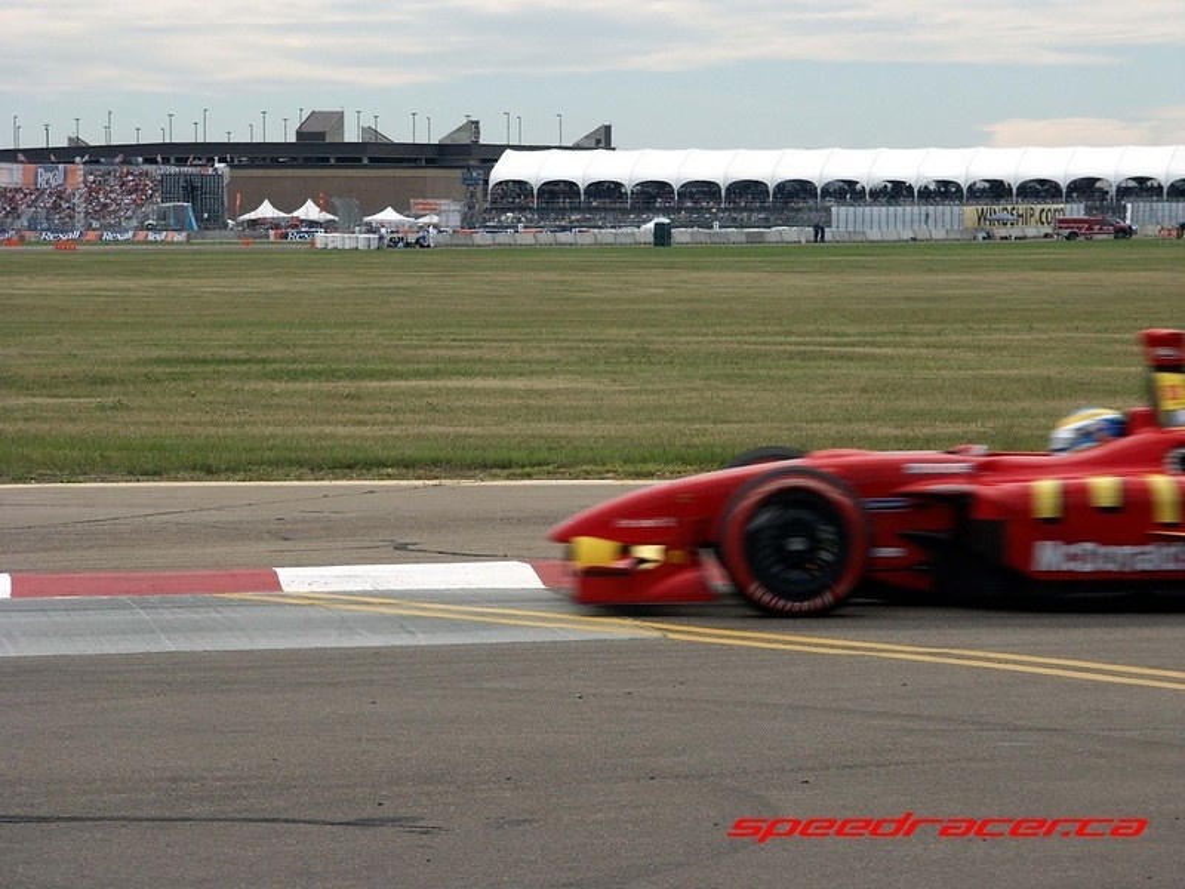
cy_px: 444
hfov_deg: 10.6
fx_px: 6402
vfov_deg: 7.9
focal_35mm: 187
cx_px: 592
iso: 100
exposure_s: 1/750
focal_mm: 47.45
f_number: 5.6
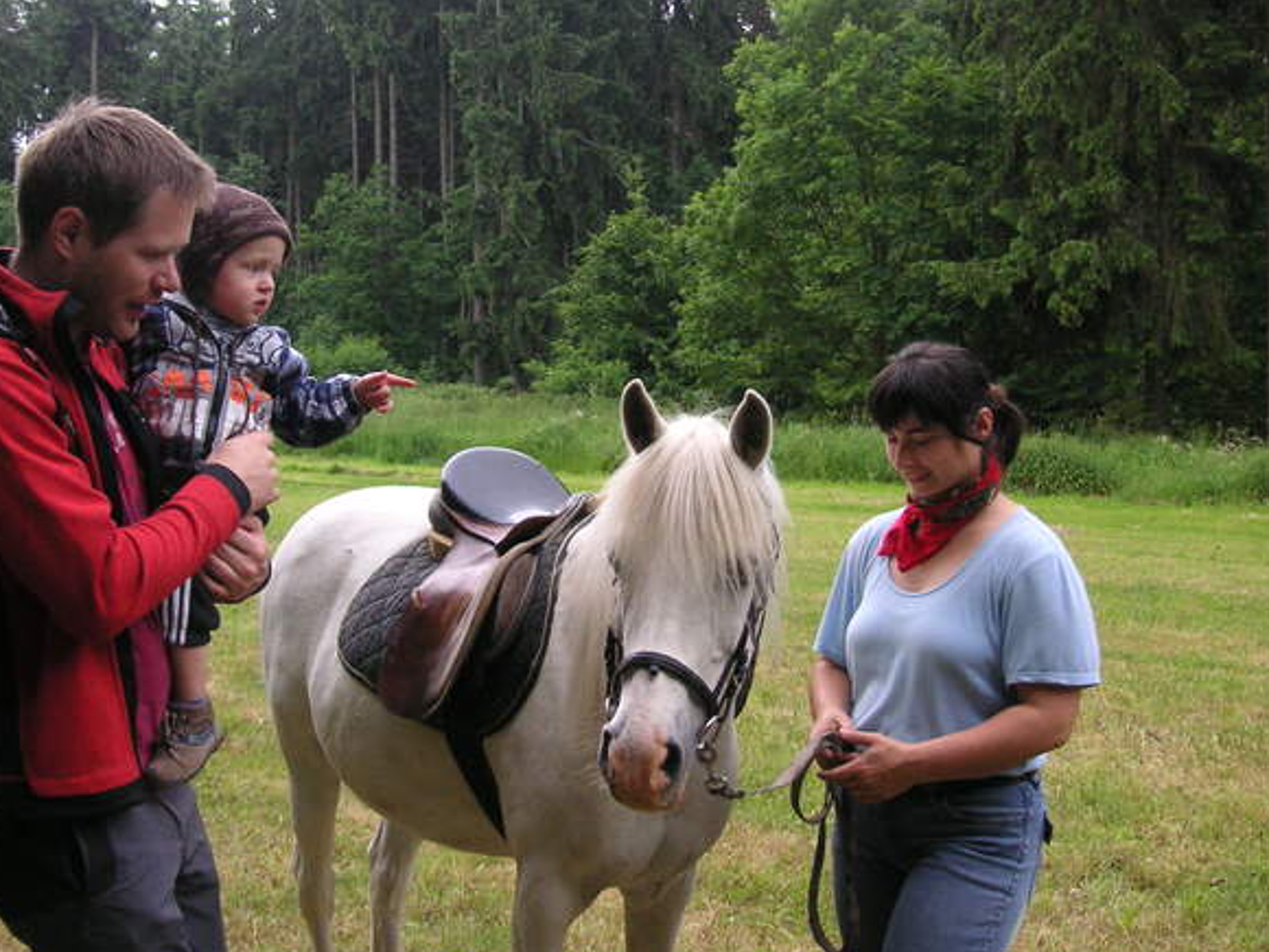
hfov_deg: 37.4
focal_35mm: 51
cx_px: 545
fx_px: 1870
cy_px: 409
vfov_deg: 28.5
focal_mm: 6.1
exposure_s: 1/180
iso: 50
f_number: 2.8
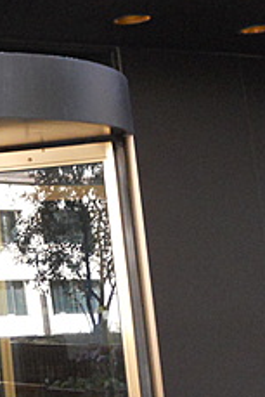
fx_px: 1025
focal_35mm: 93
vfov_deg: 21.5
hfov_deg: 12.9
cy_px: 61
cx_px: -260
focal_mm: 5.7
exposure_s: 1/125
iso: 500
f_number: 2.8
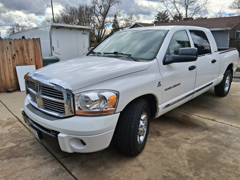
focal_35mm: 26
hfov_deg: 67.3
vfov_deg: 53.1
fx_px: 180
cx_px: 120
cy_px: 90
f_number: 1.8
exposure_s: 1/825
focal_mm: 3.98
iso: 25
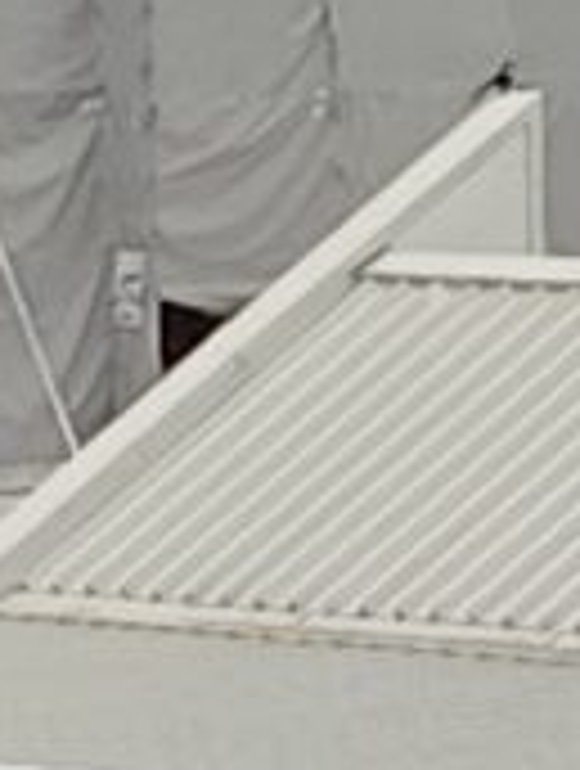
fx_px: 3739
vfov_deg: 11.2
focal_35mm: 168
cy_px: 1202
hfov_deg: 8.9
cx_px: 312
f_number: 1.8
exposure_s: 1/100
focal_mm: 4.22
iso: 88
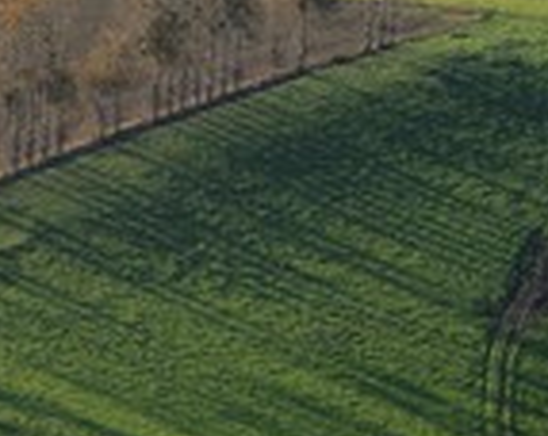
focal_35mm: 442
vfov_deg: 3.5
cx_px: -218
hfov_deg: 4.4
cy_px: 38
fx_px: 7159
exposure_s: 1/800
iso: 400
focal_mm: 160
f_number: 7.1
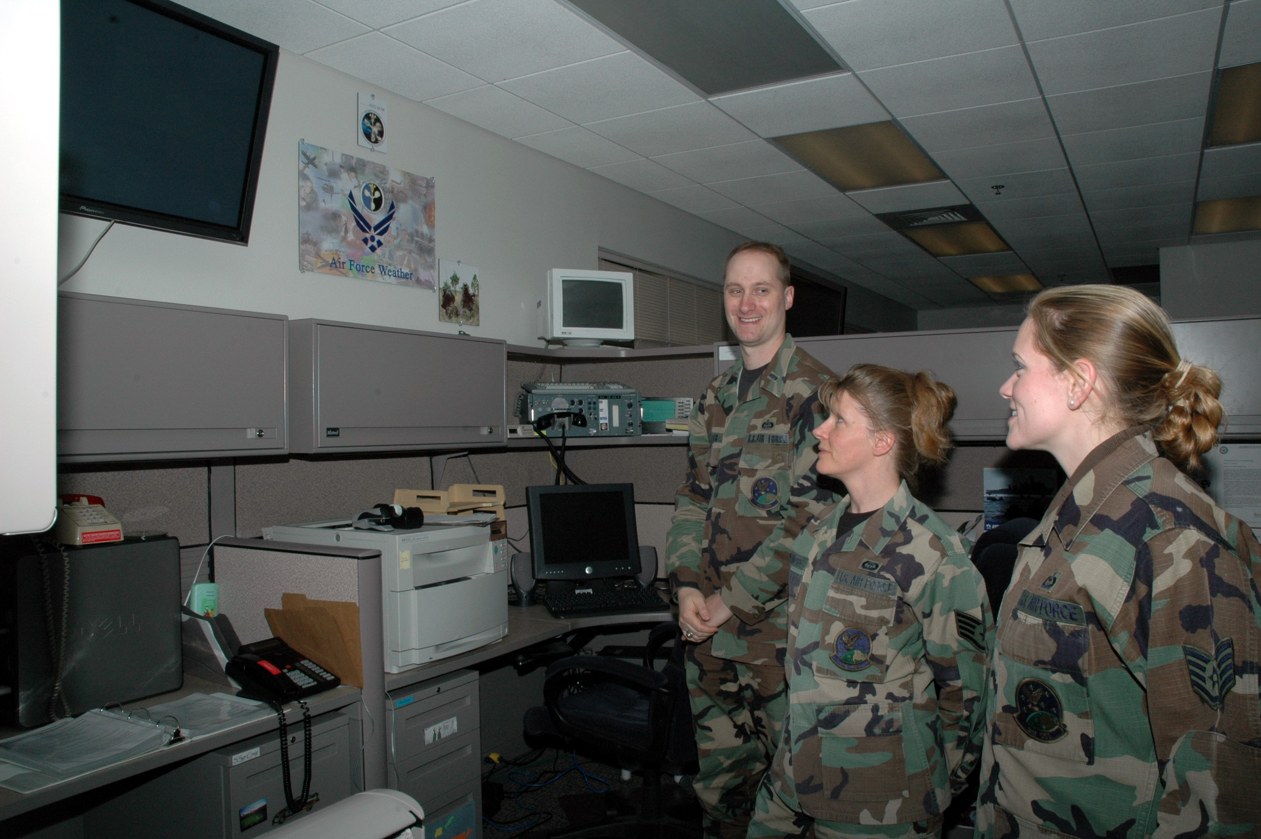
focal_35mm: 27
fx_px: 945
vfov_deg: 47.8
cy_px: 420
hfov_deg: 67.4
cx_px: 630
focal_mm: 18
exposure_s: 1/500
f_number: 18
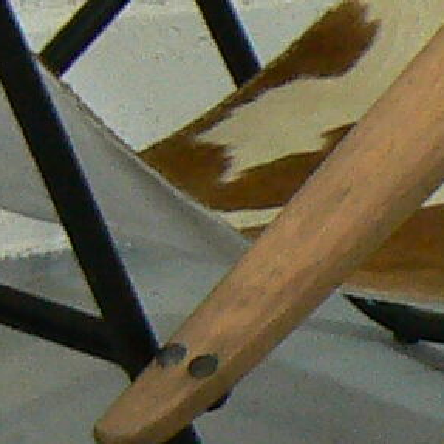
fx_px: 5761
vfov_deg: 4.4
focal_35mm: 397
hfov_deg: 4.4
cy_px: -111
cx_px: 911
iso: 160
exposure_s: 1/30
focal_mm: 7.6
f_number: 2.8
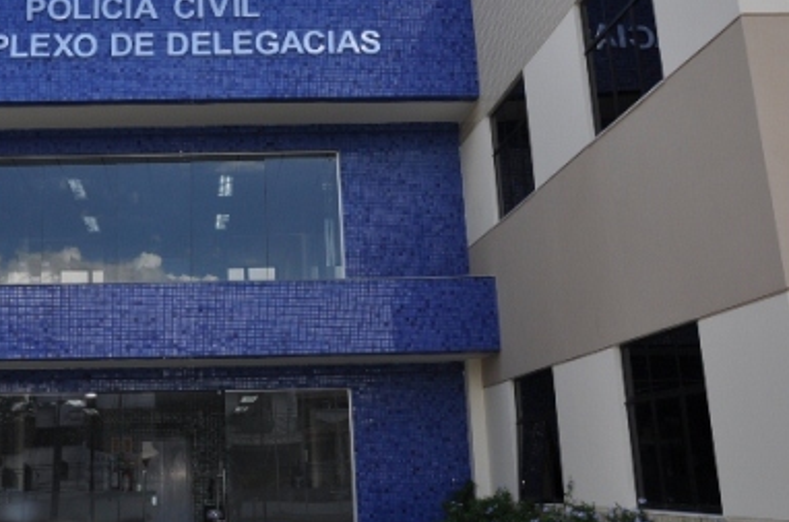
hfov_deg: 36.9
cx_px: 204
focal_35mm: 53
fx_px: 1156
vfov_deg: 25.3
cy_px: 158
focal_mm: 21
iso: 200
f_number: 10
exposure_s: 1/200
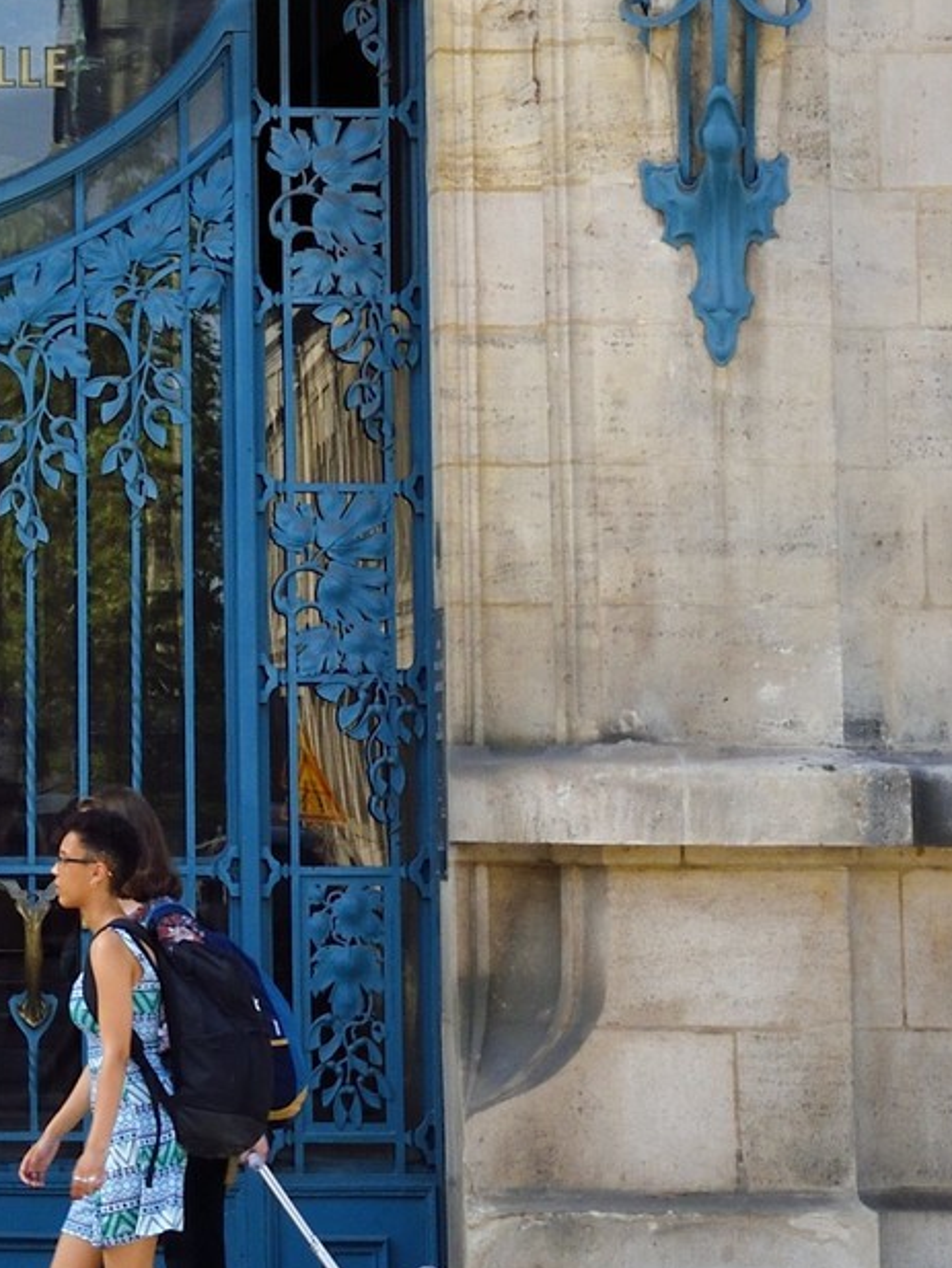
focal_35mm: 262
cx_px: -210
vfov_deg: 7.4
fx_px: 9604
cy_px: -739
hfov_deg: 5.6
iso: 800
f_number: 13
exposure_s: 1/250
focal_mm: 70
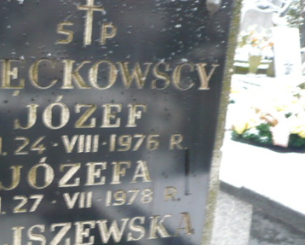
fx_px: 551
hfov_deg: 29.9
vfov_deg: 24.8
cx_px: 46
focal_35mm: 61
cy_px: 179
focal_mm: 5.8
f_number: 2.8
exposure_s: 1/20
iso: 200
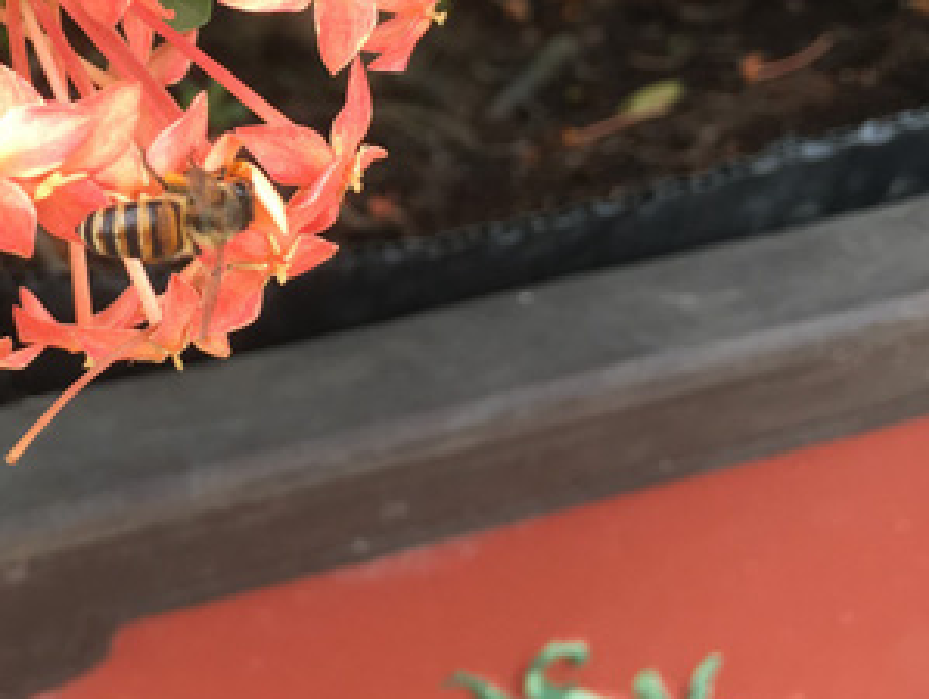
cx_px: 137
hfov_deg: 30.1
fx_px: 1666
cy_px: 121
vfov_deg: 23.3
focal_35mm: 62
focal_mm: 4.15
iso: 40
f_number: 2.2
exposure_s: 1/100
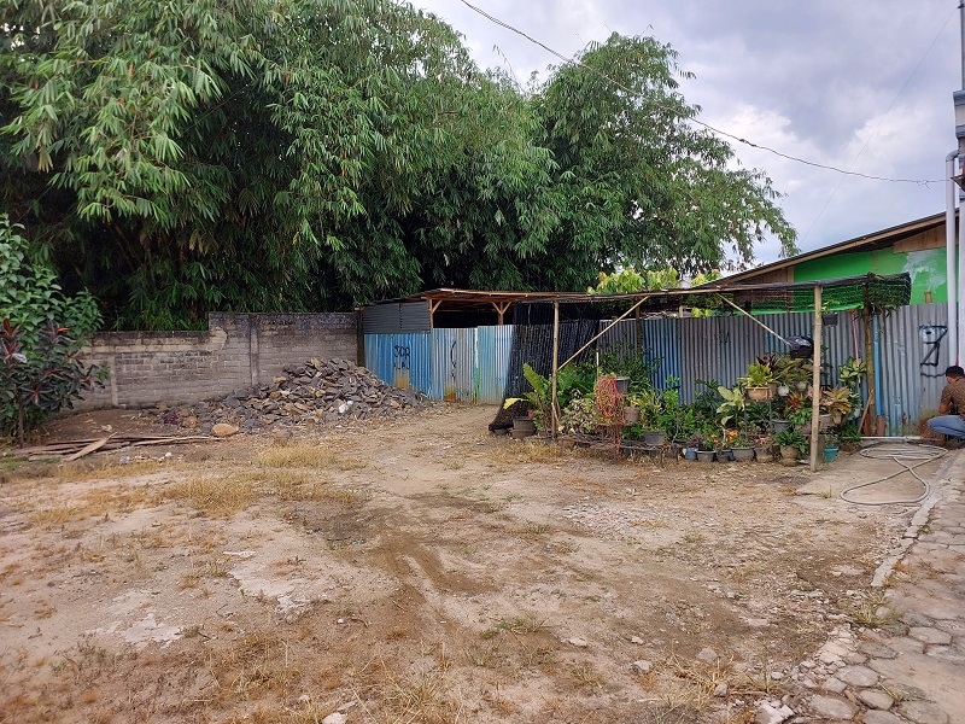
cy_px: 362
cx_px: 482
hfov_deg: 73.9
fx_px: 641
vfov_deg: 58.9
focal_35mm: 23
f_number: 1.8
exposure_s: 1/269
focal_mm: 5.06
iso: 25
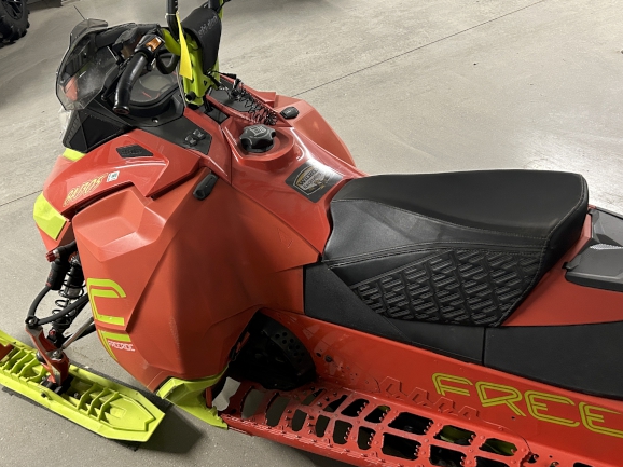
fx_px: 648
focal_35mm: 36
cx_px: 260
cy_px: 218
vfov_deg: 39.6
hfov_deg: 51.1
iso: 400
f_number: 1.5
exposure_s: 1/40
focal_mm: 5.7
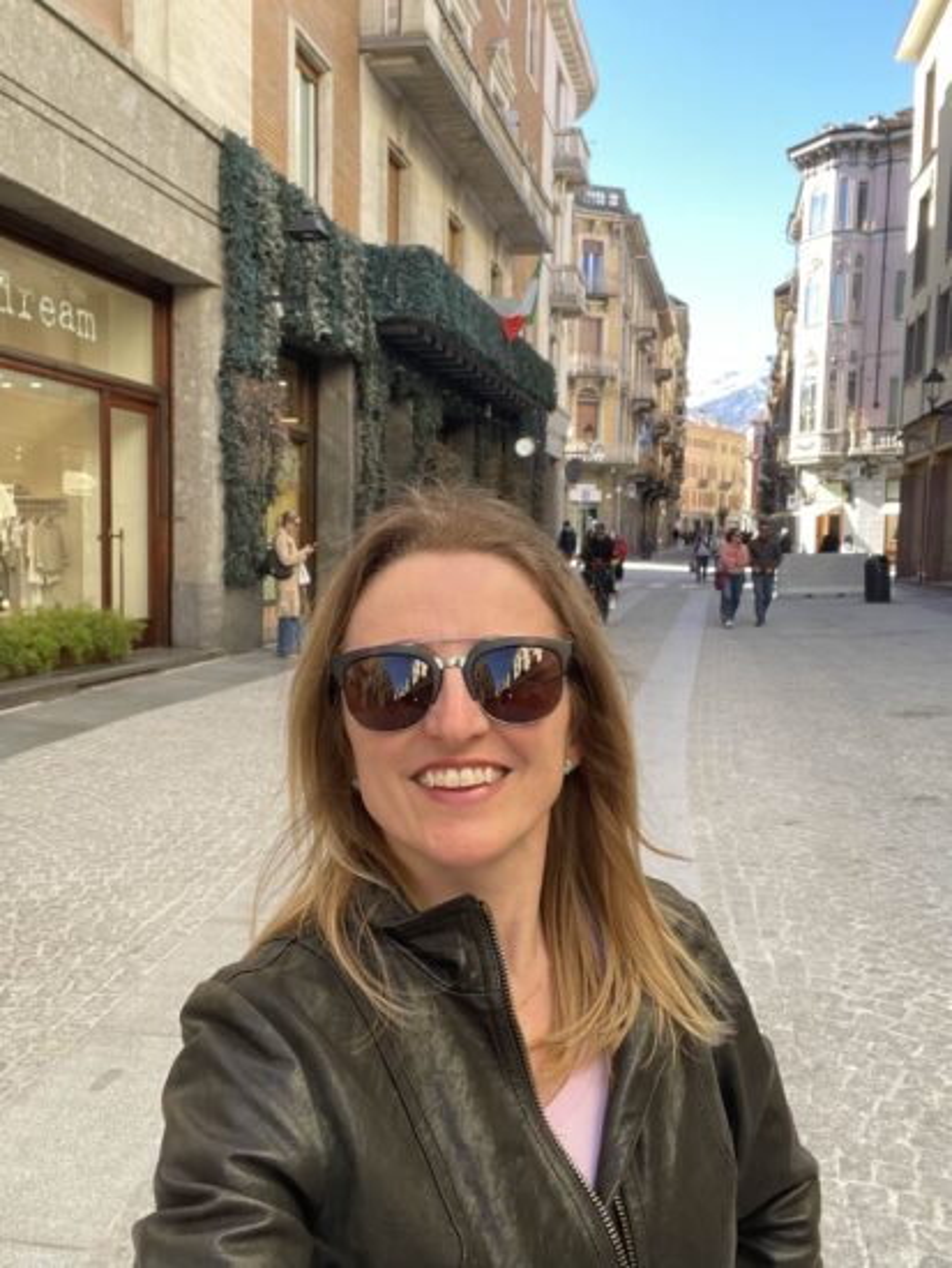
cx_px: 476
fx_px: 1099
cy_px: 634
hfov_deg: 46.8
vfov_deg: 59.9
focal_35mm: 30
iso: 32
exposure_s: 1/121
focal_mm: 2.71
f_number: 2.2
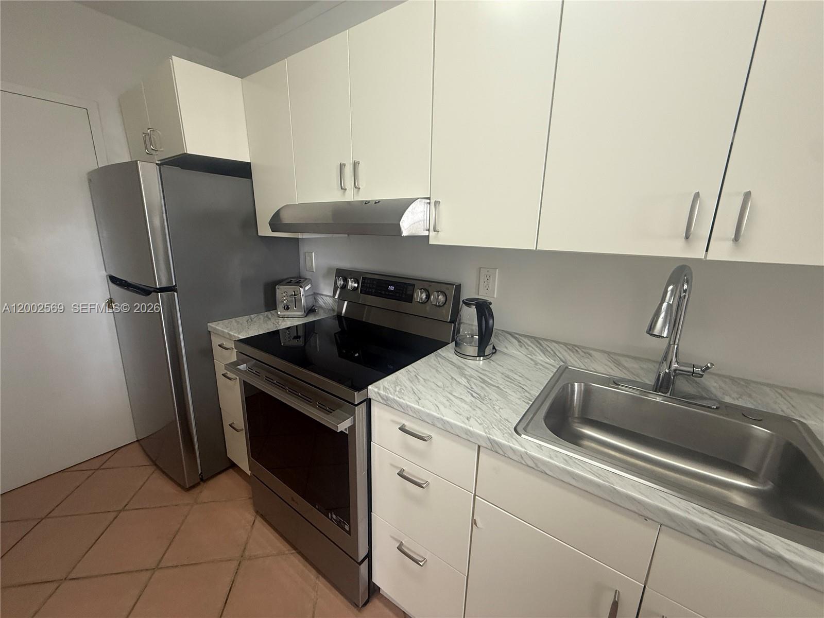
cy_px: 309
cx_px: 412
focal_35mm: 14
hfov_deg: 102.1
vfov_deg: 85.7
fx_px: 333
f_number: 2.2
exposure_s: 1/60
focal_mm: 2.22
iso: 250
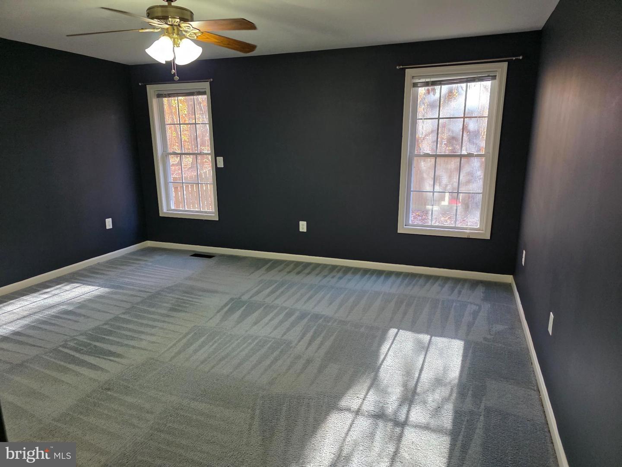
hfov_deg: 73.9
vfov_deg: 58.9
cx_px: 311
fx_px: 413
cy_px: 234
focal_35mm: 23
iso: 400
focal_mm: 6.3
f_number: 1.7
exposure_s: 1/120
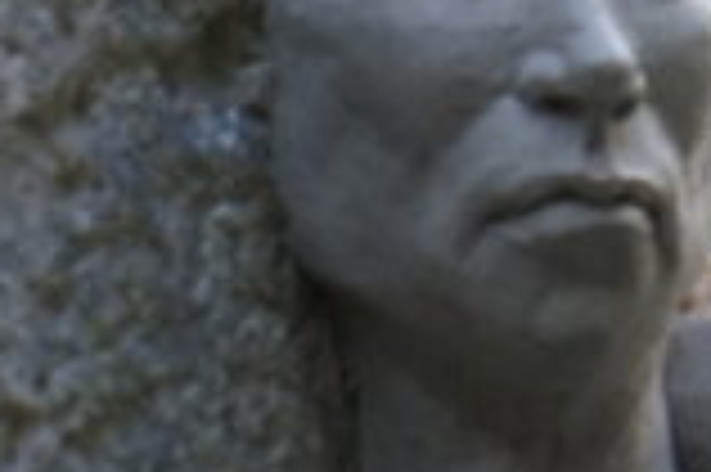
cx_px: 1458
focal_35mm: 532
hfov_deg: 3.8
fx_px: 10496
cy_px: 391
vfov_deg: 2.6
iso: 1000
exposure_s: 1/160
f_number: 5.6
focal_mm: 70
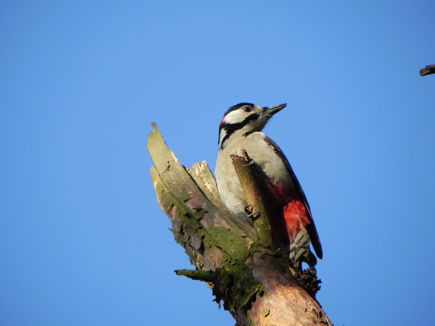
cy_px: 163
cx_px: 218
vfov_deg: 2.2
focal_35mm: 678
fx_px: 8520
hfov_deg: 2.9
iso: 160
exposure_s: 1/240
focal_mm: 120
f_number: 5.6
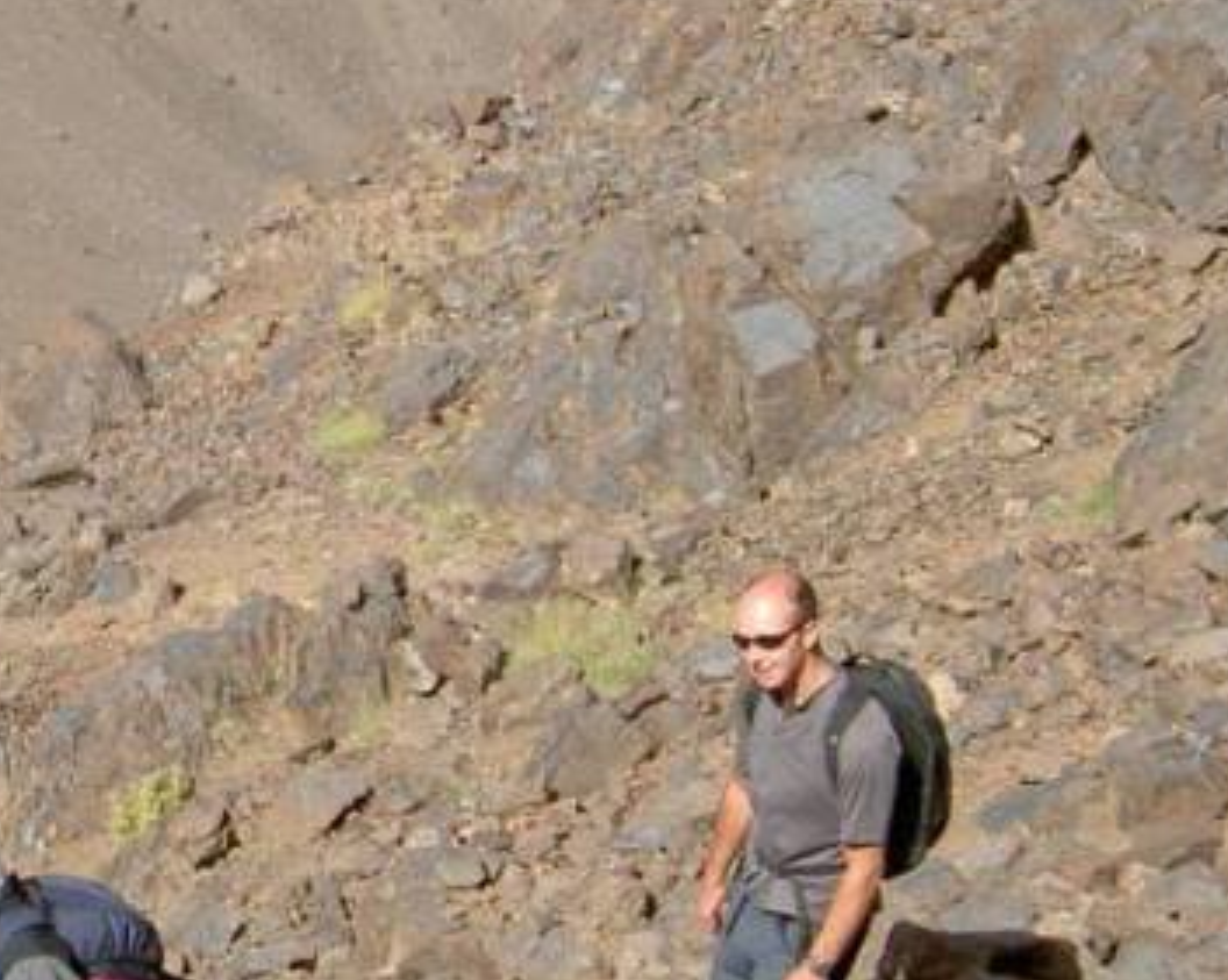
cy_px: 518
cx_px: 101
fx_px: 3159
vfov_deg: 17.6
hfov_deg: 21.5
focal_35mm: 87
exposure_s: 1/250
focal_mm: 5.6
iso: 50
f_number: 4.7
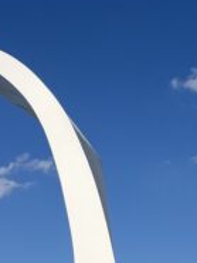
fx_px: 639
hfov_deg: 16.7
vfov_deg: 22.6
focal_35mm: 84
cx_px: 240
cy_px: 247
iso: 50
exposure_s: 1/7874
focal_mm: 5.1
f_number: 1.6
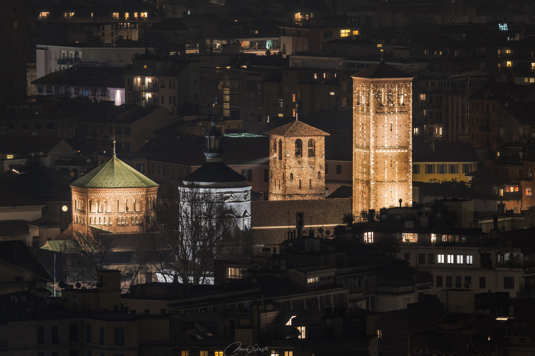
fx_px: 6687
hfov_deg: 4.6
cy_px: 178
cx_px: 268
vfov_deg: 3.1
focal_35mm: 450
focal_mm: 450
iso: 64
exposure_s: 30
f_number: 9
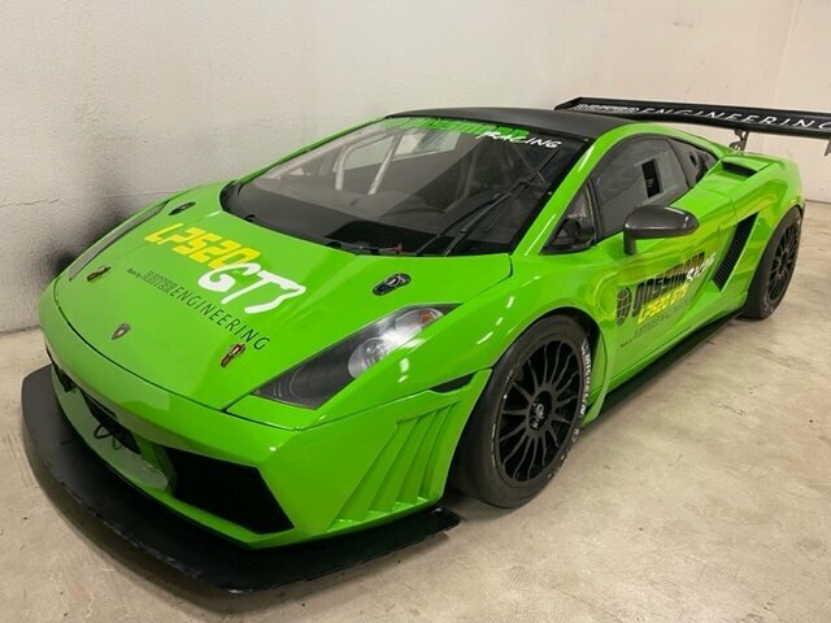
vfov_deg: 53.1
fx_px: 624
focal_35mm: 26
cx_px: 416
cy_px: 312
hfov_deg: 67.3
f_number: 1.6
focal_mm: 5.1
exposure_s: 1/50
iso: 200
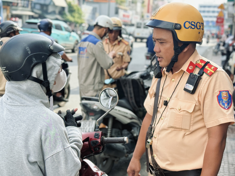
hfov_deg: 36.2
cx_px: 118
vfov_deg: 27.5
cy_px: 94
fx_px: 360
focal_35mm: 53
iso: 100
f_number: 1.78
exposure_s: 1/1429
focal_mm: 6.76
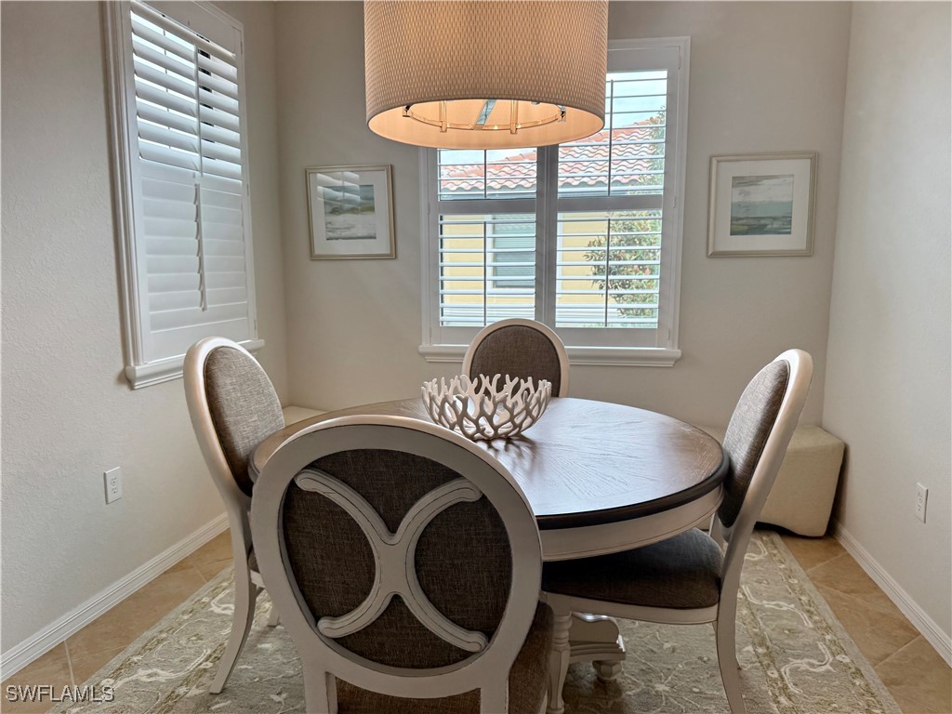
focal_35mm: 24
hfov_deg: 71.6
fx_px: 660
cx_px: 476
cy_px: 357
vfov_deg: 56.8
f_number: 1.78
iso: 100
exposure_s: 1/350
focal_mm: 6.76
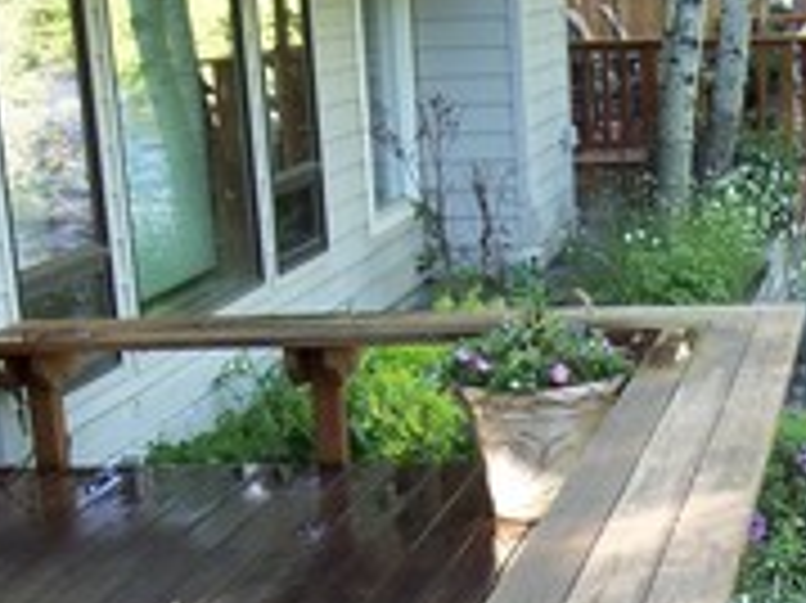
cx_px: 657
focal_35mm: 87
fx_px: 2024
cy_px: 580
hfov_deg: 22.2
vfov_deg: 16.6
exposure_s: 1/45
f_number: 3.4
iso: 100
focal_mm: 8
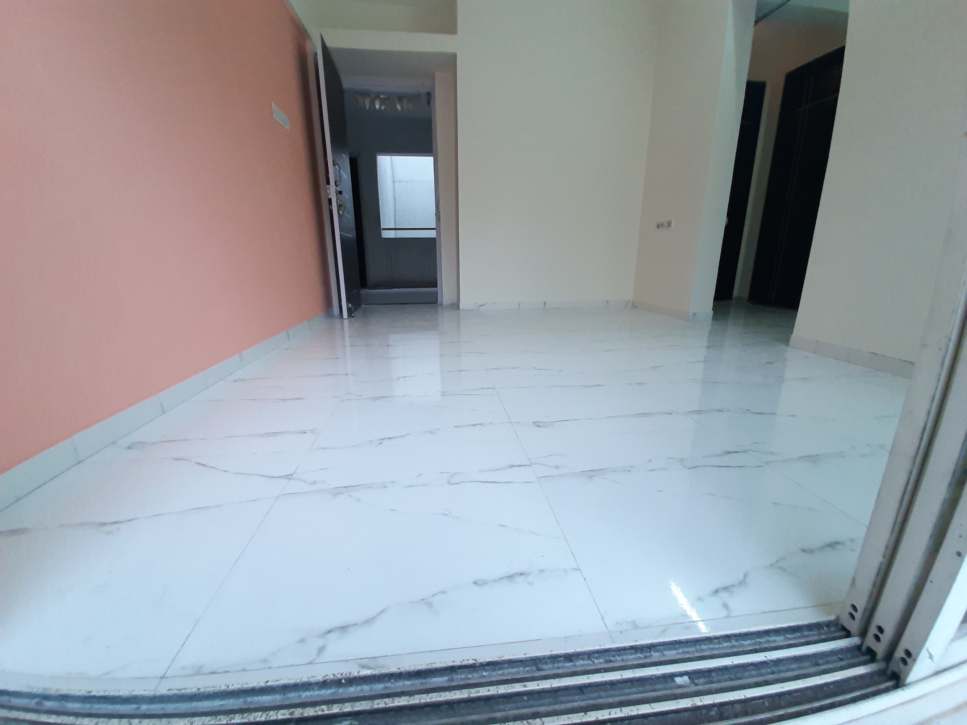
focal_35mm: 13
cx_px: 484
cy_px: 362
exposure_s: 1/50
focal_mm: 1.42
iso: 200
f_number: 2.2
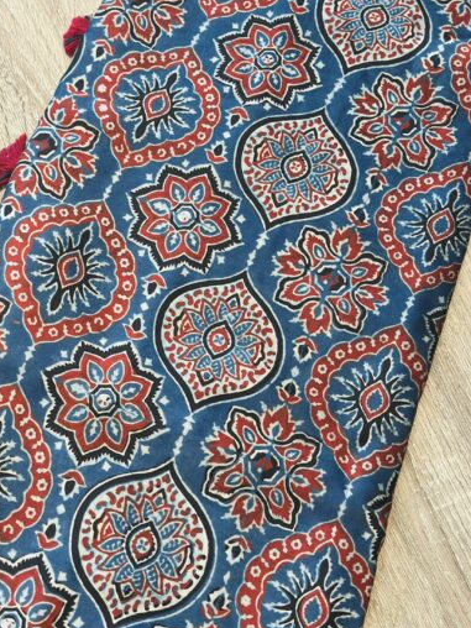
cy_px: 286
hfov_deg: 26.1
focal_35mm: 56
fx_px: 1016
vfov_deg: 34.3
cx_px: 212
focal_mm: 6.86
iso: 200
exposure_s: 1/60
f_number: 1.78
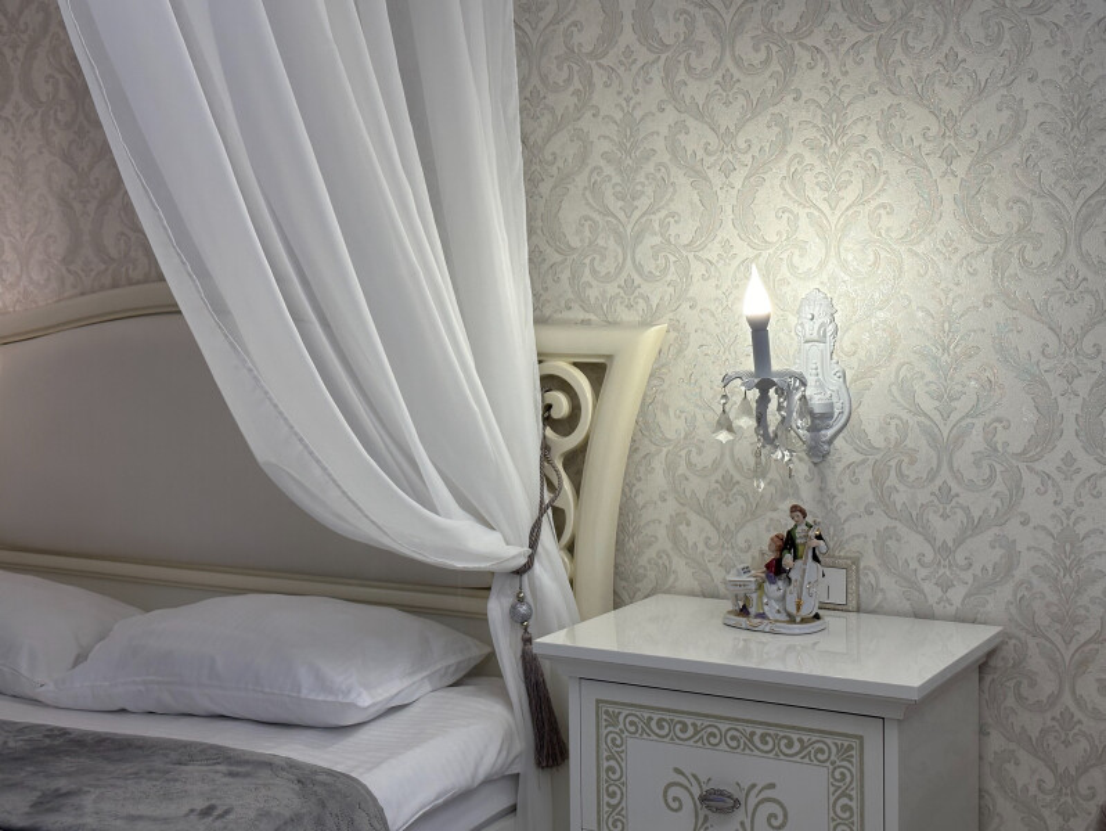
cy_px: 416
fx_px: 1534
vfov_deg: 30.3
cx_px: 553
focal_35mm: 48
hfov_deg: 39.6
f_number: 1.78
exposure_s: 1/100
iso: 100
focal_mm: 6.86
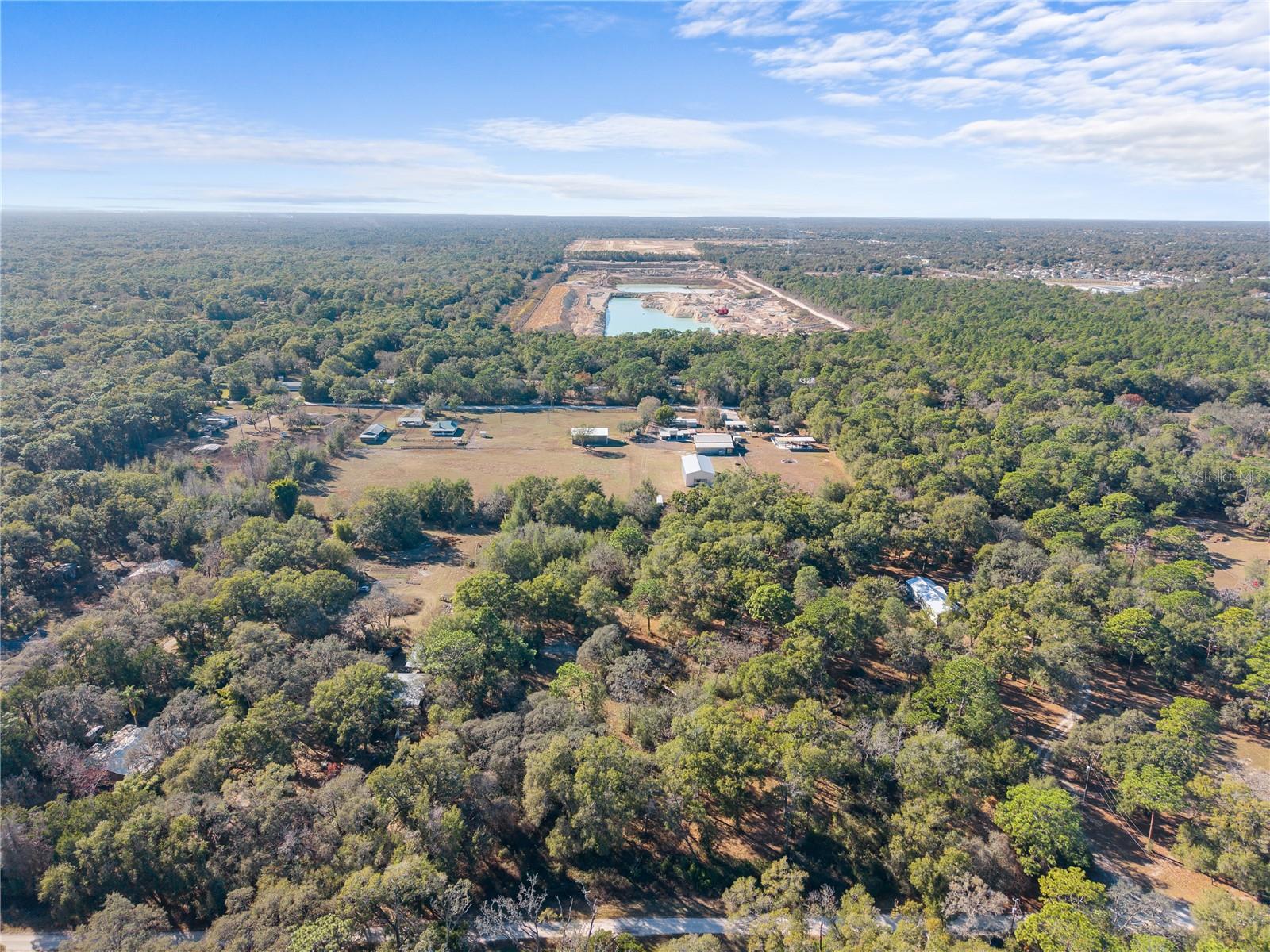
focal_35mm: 24
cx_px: 635
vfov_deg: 56.8
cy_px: 476
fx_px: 881
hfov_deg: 71.6
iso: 310
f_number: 1.8
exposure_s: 1/2000
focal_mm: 8.67
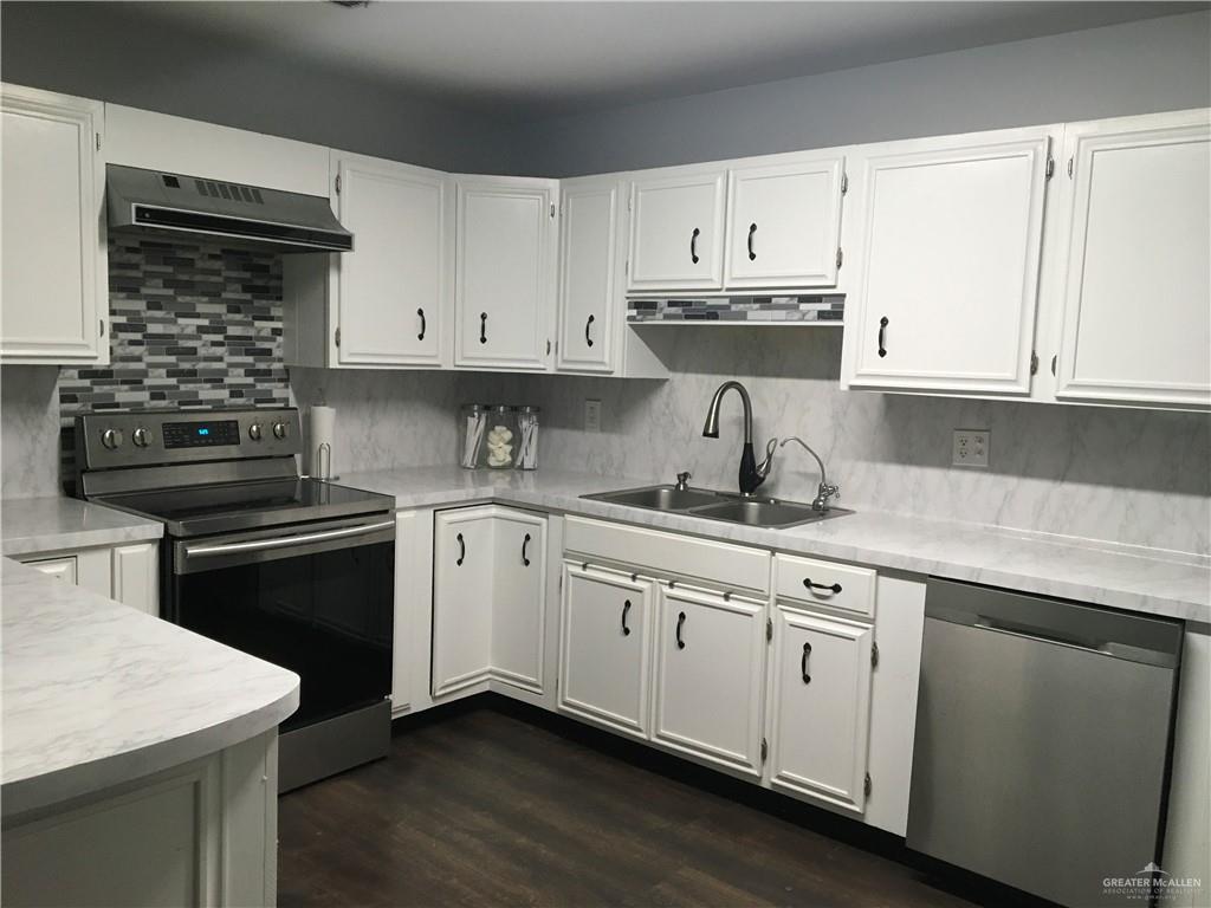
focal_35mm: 29
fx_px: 1015
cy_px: 454
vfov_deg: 48.2
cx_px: 606
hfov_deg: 61.7
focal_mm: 4.15
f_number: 2.2
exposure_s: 1/30
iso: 100
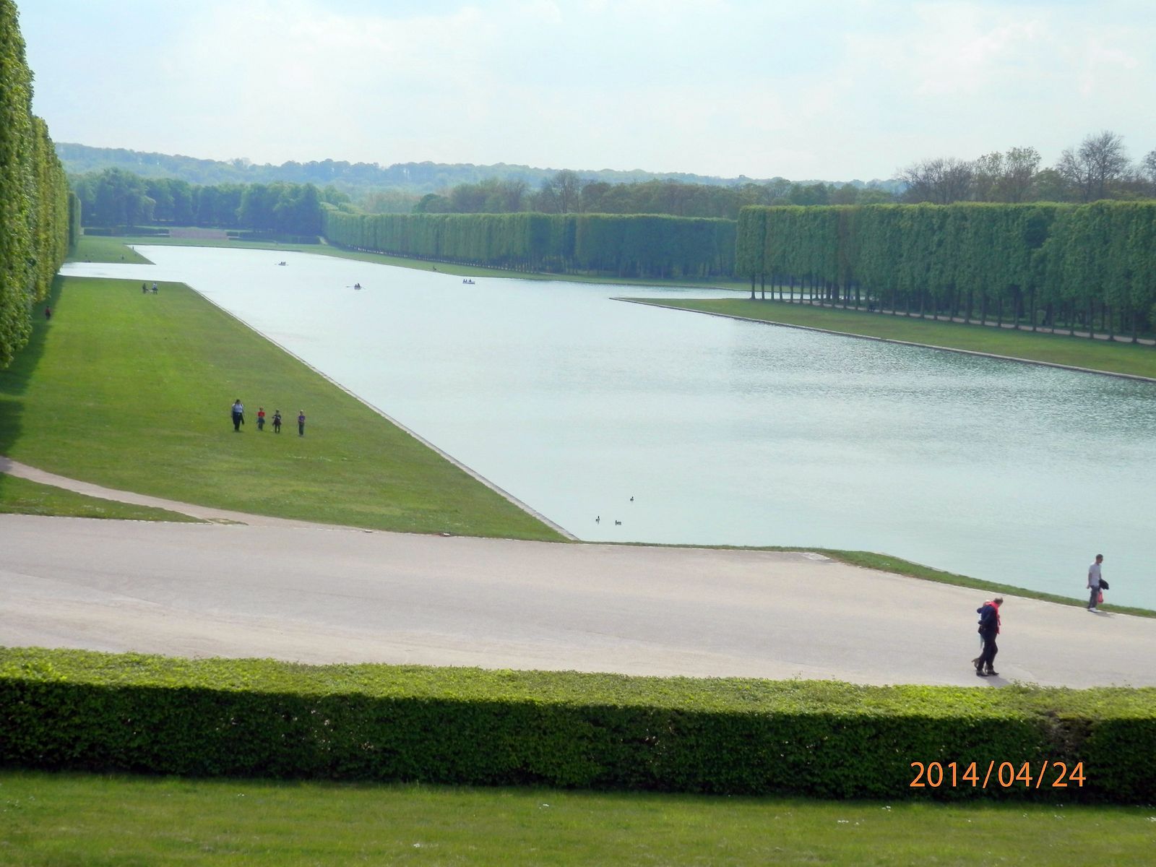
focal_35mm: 66
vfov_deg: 22.3
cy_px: 434
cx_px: 578
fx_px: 2204
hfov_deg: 29.4
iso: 80
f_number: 4.4
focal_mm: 11.9
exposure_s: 1/640
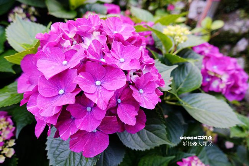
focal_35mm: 24
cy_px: 83
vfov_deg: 53.1
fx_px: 166
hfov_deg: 73.8
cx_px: 124
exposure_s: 1/40
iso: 125
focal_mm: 8.8
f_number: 2.8
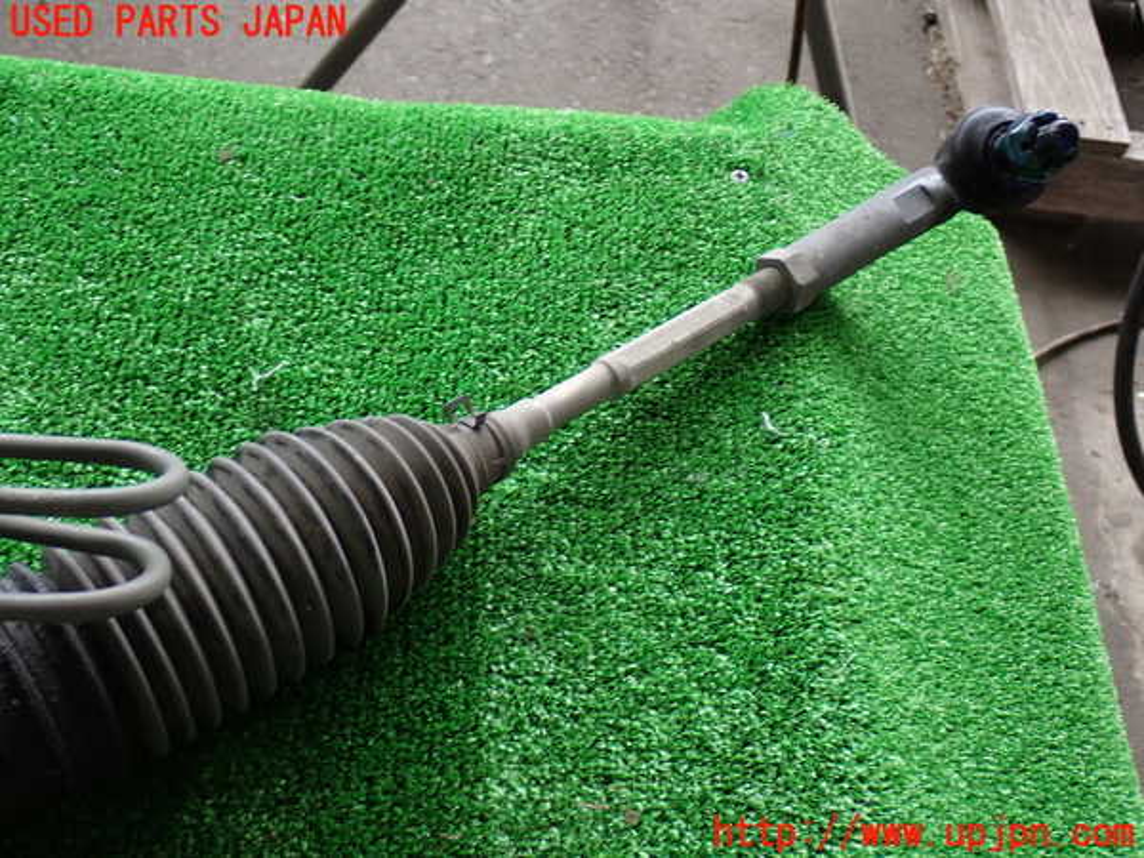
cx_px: 572
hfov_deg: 40.4
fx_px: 1553
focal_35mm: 47
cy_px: 429
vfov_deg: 30.9
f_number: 3.1
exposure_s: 1/60
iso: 200
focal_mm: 8.4
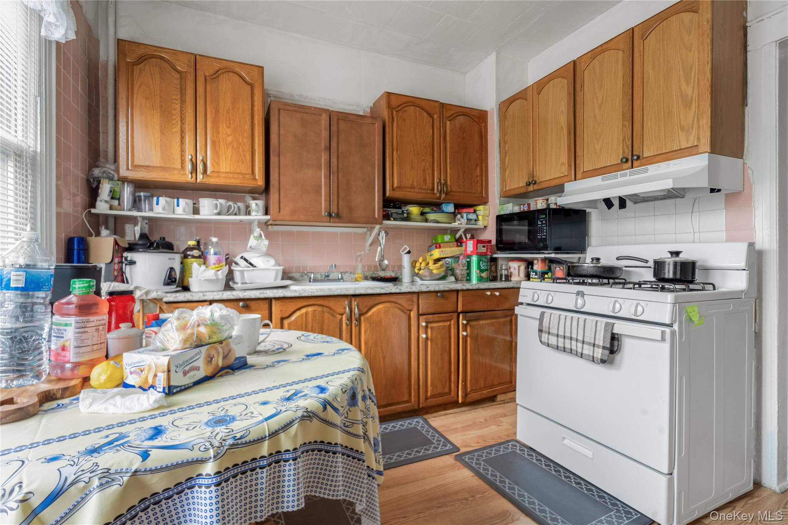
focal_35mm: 16
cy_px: 262
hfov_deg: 96.7
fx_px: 350
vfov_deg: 73.7
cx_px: 394
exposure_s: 1/3
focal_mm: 16
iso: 250
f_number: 9
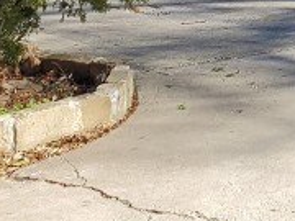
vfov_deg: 9.2
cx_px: 649
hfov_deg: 11.6
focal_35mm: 148
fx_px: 1261
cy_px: -264
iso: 50
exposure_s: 1/655
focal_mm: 4.3
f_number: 2.4
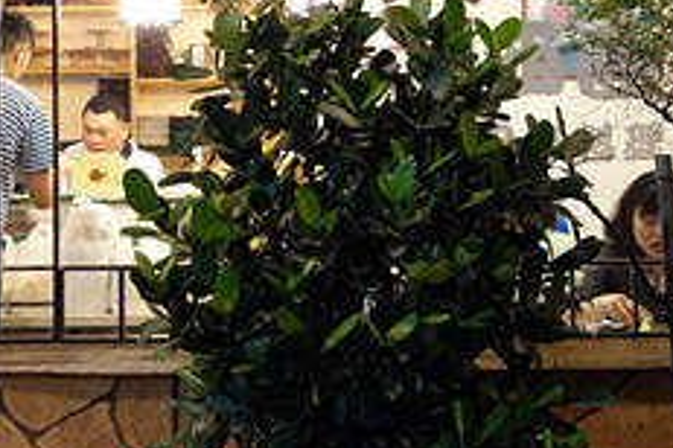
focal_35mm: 111
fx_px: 2075
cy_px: 7
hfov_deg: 18.4
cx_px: 437
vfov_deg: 12.2
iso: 800
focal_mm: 11.89
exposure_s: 1/40
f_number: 2.2
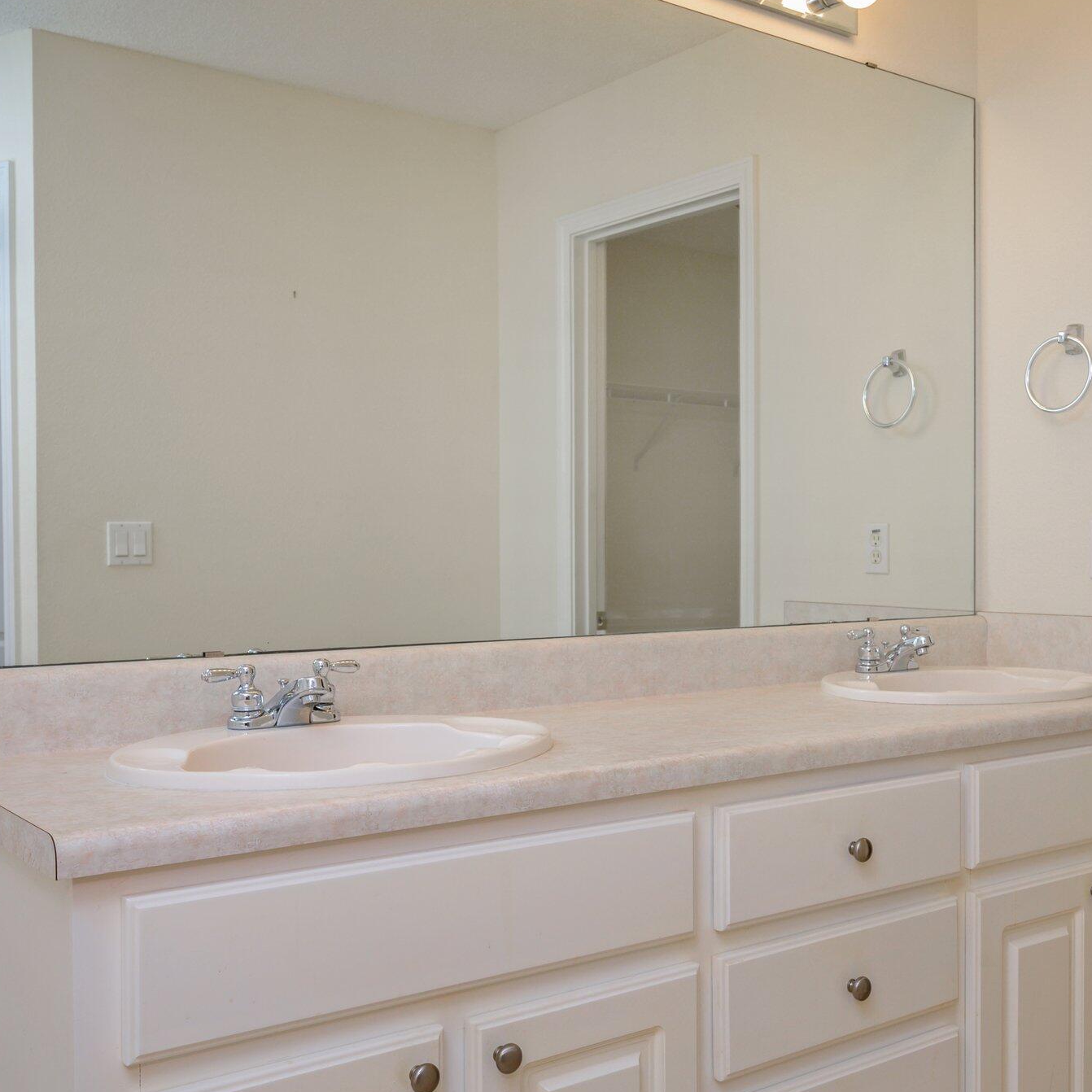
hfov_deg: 46.2
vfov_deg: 46.5
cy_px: 543
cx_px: 653
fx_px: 1272
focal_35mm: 36
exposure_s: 1/60
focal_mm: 27.5
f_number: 9
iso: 400
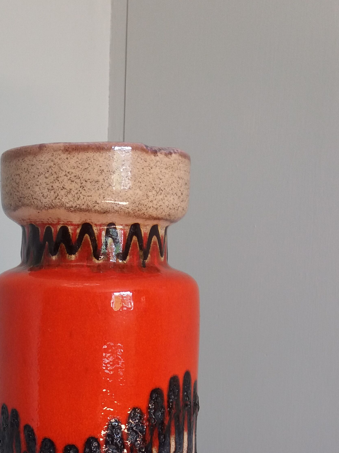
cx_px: 77
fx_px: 679
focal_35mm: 52
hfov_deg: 27.6
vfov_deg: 34.7
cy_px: 409
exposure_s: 1/33
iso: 64
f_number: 1.9
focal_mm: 3.7
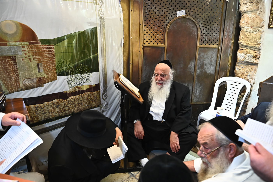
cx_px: 136
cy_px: 91
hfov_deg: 73.8
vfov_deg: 53.1
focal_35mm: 24
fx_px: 182
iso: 3200
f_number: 4.5
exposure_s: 1/125
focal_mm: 24
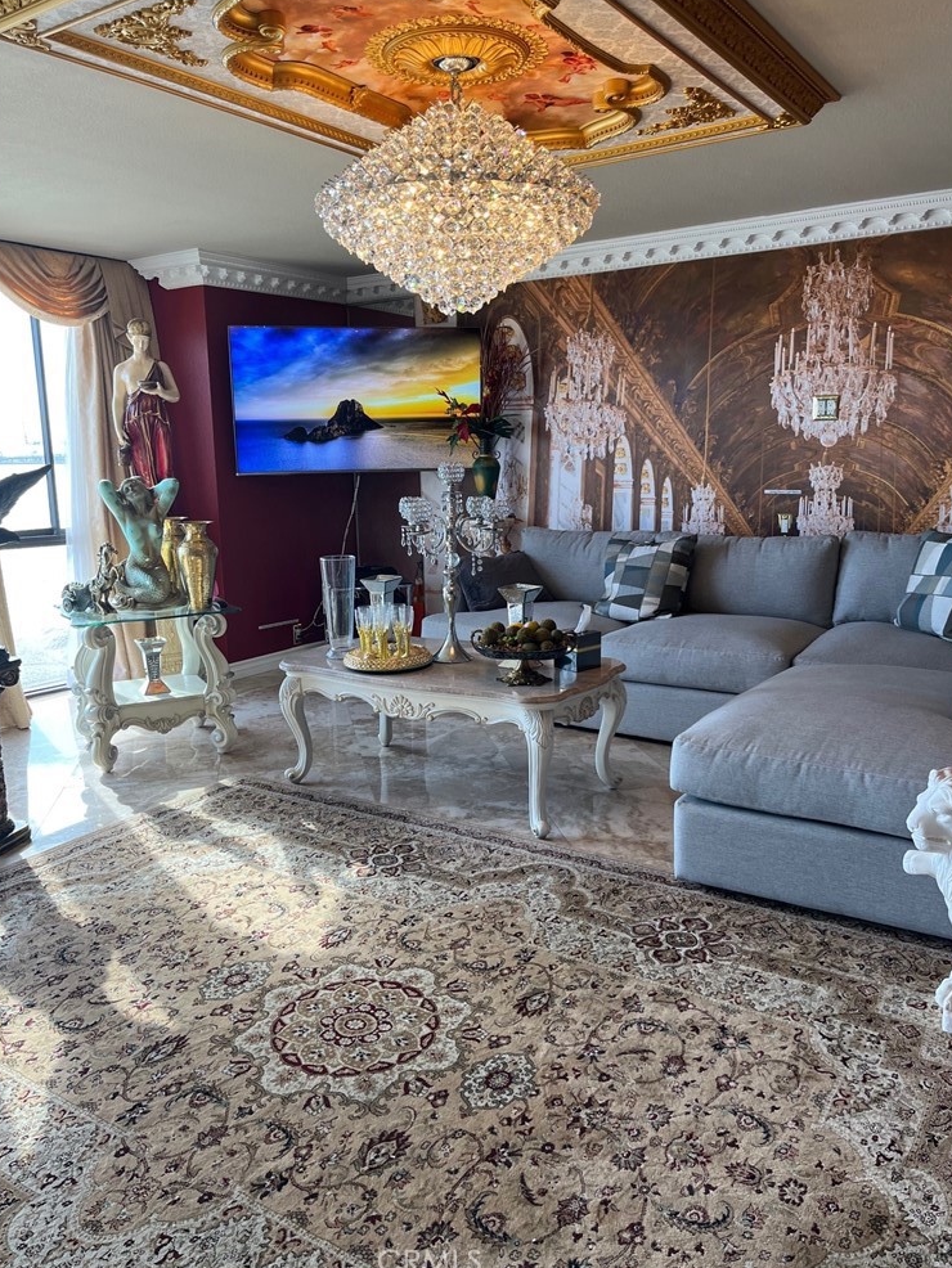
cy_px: 621
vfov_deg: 65.3
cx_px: 475
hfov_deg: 51.4
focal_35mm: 27
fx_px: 990
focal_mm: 5.1
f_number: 1.6
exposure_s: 1/162
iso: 64
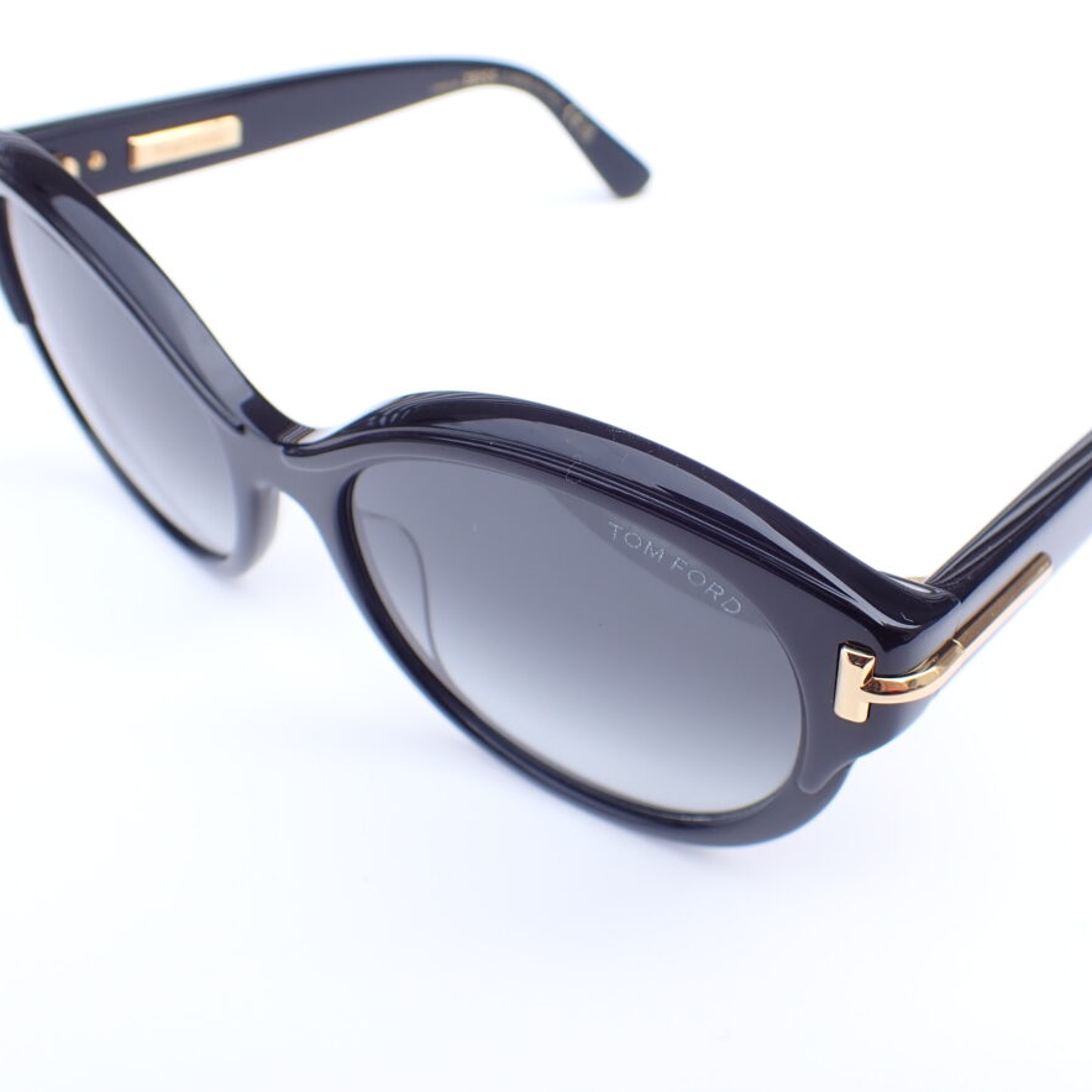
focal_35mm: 36
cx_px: 637
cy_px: 537
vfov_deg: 46.0
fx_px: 1285
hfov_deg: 45.9
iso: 100
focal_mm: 5.4
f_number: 3.2
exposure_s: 1/400
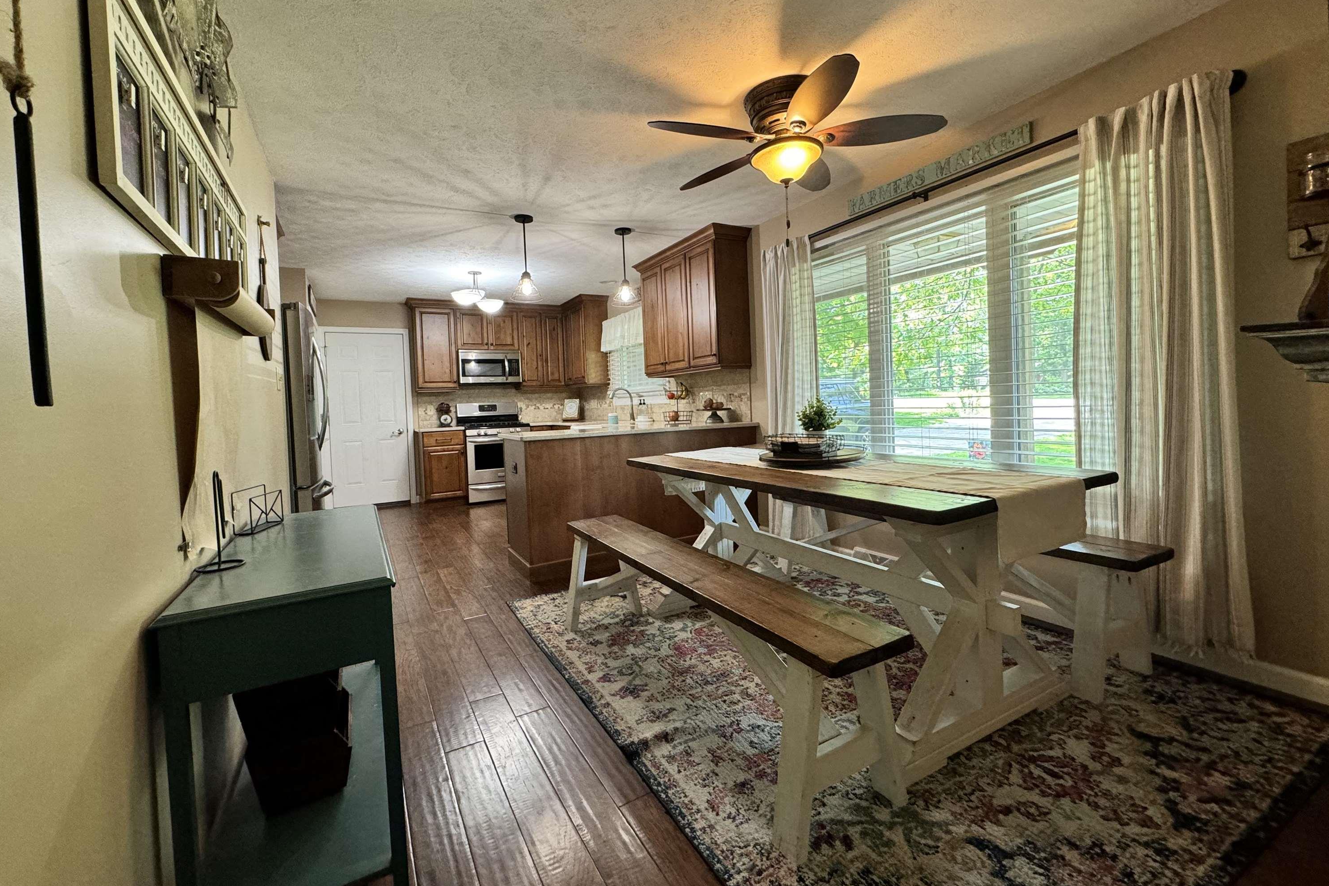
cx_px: 658
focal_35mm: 15
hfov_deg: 100.4
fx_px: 554
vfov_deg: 77.3
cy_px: 418
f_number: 2.2
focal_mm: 2.22
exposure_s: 1/60
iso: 320
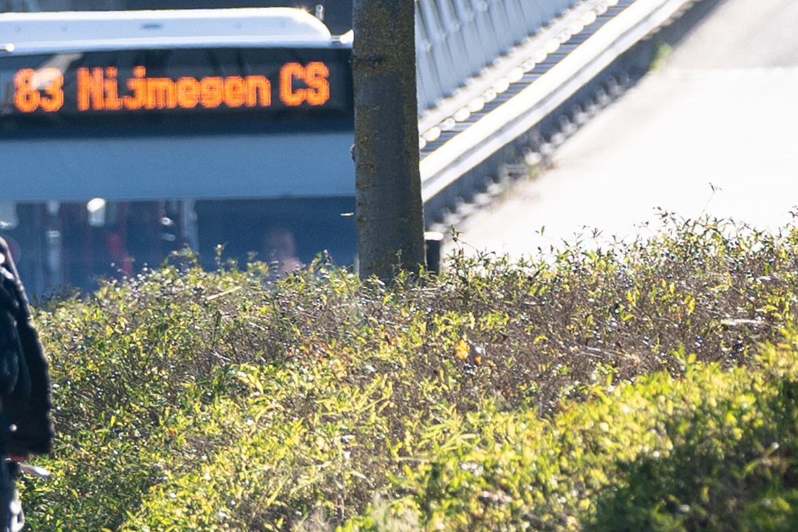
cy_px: 258
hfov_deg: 2.7
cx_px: -133
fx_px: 17136
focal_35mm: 773
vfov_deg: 1.8
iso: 100
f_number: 3.5
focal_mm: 152
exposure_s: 1/1000
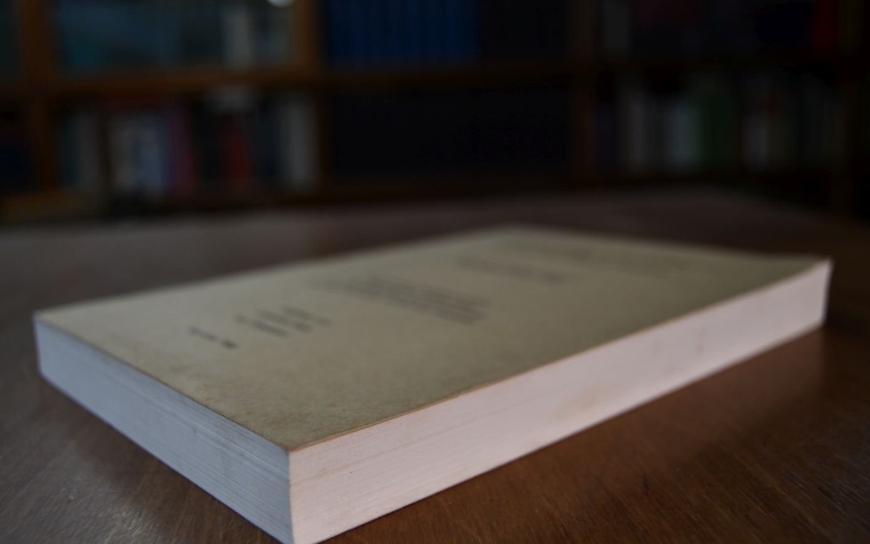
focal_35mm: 37
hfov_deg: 52.7
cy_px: 290
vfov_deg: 34.4
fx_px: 877
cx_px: 434
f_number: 4
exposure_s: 1/250
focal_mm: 24
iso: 400
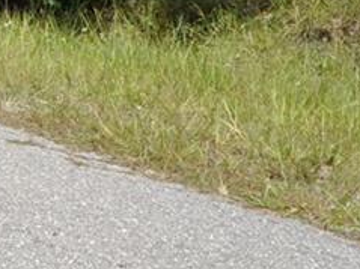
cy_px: -202
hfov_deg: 10.4
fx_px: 1798
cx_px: -380
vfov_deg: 8.3
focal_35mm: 173
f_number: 13
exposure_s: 1/200
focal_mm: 28
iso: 200
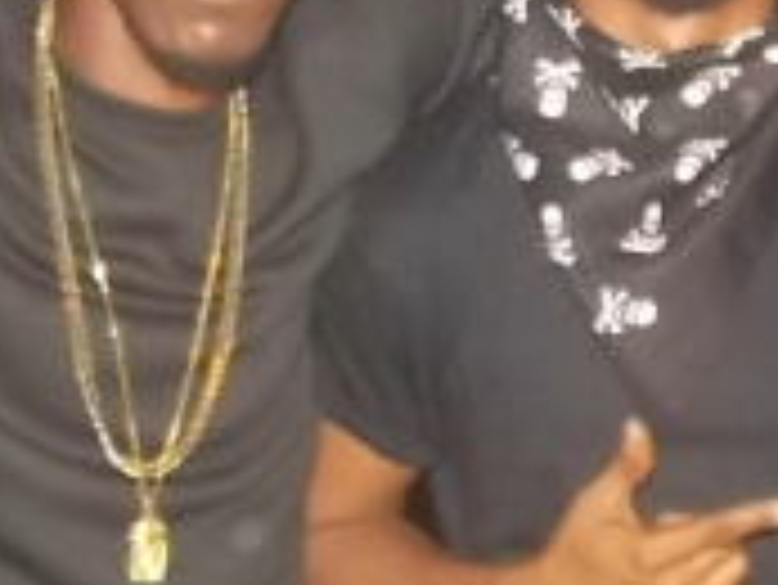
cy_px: 225
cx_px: 675
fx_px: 2339
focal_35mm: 104
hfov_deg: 18.6
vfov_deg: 14.2
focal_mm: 5.3
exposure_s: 1/30
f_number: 3.3
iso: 500
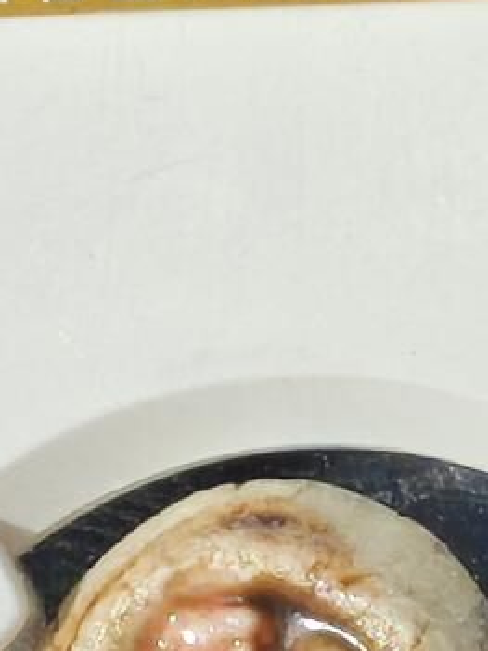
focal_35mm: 523
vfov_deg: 3.8
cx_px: 347
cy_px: 543
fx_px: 9837
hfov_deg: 2.8
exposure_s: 1/3065
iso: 50
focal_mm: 4.94
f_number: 1.5
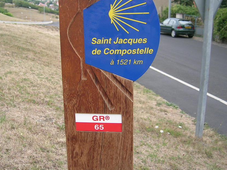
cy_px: 69
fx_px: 282
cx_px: 110
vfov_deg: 33.5
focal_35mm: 43
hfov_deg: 43.8
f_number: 2.8
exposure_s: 1/155
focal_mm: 5.4
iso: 50
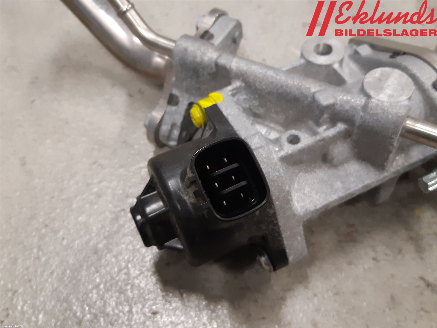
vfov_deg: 53.1
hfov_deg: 67.3
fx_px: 328
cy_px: 164
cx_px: 218
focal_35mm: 26
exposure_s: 1/50
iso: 160
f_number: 1.7
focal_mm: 3.93
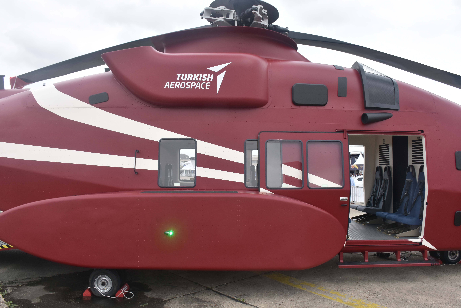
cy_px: 154
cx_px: 230
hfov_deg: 67.4
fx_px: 346
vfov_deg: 47.9
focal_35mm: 27
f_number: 8
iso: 320
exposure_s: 1/250
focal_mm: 18
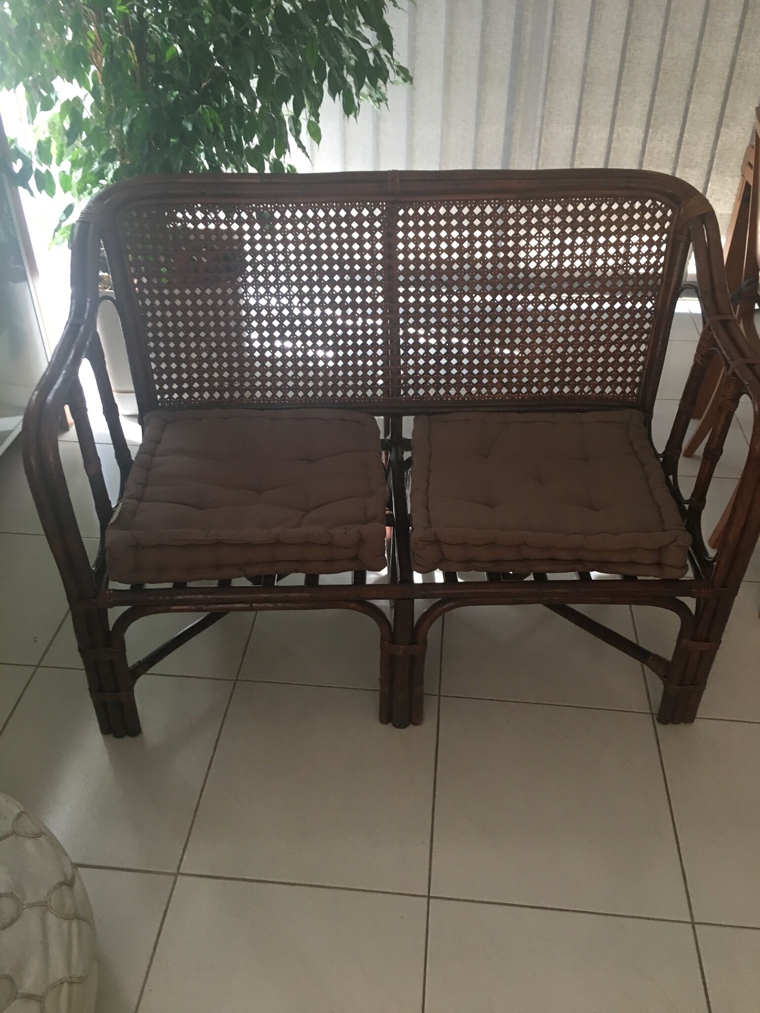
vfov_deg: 61.7
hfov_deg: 48.2
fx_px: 849
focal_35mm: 29
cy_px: 506
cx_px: 380
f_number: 2.2
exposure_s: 1/30
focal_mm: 4.15
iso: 100
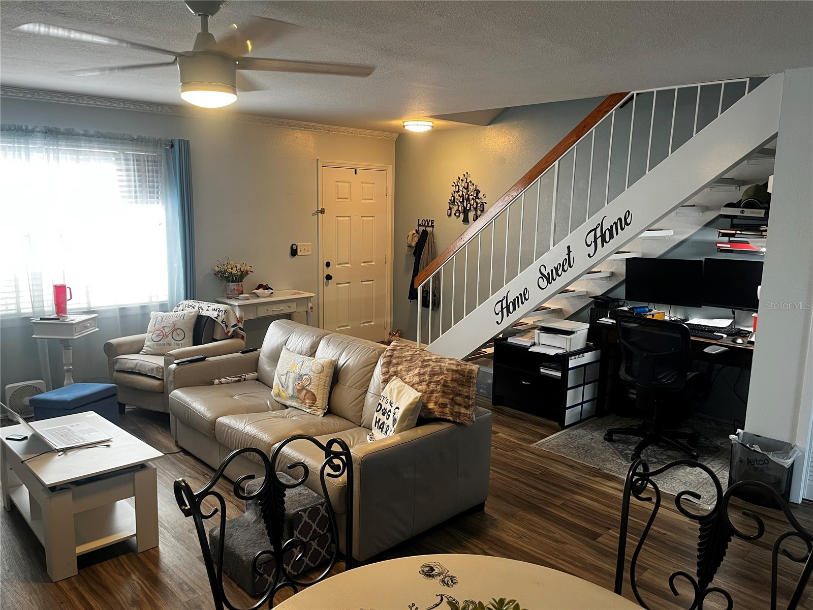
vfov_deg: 53.1
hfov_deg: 67.3
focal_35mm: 26
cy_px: 305
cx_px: 406
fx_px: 611
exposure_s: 1/60
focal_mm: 5.1
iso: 125
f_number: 1.6
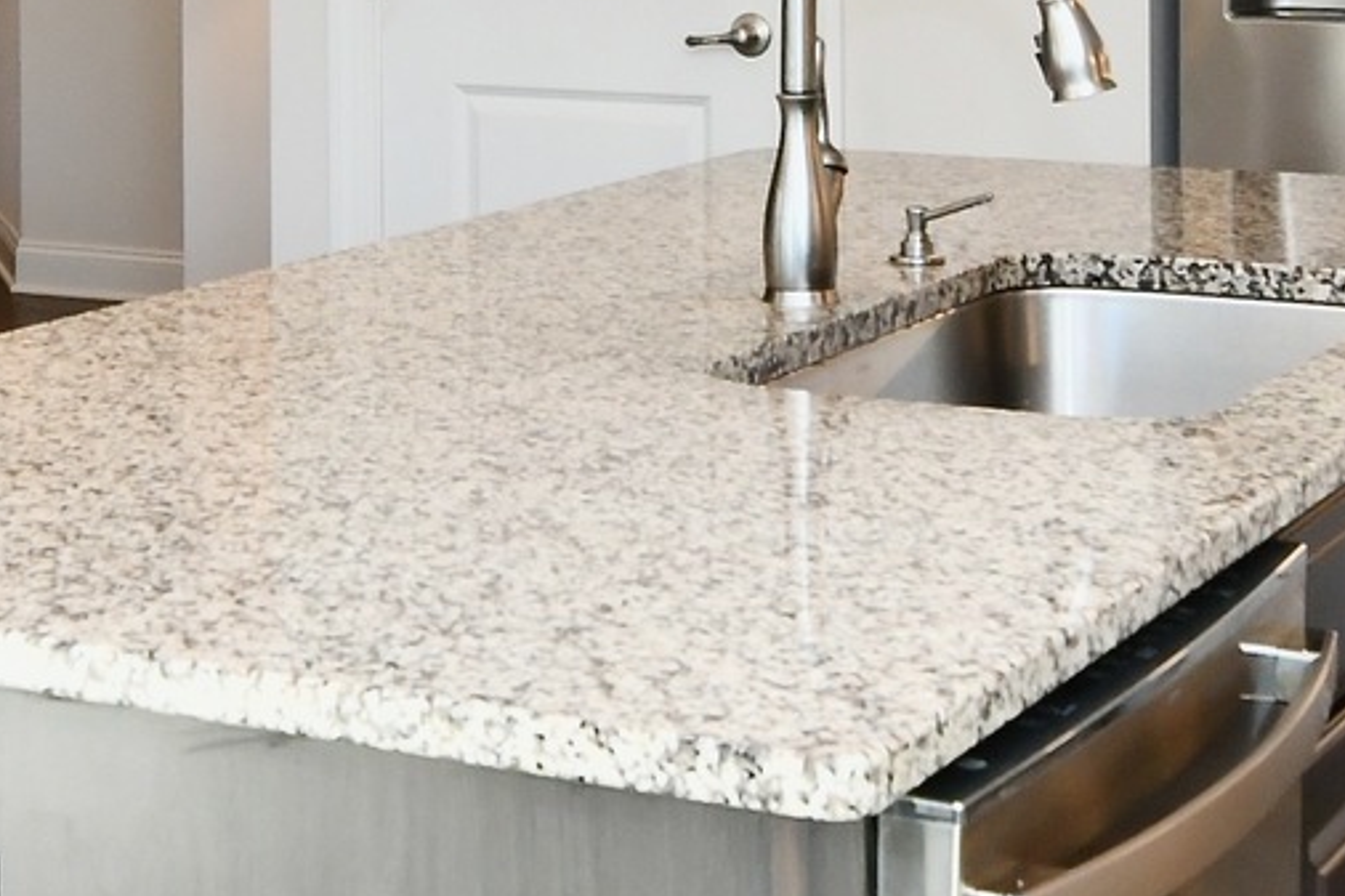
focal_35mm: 85
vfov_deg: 15.5
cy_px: -160
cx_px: 452
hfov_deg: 23.8
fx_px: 3174
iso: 640
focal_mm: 14
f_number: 6.3
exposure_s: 1/125
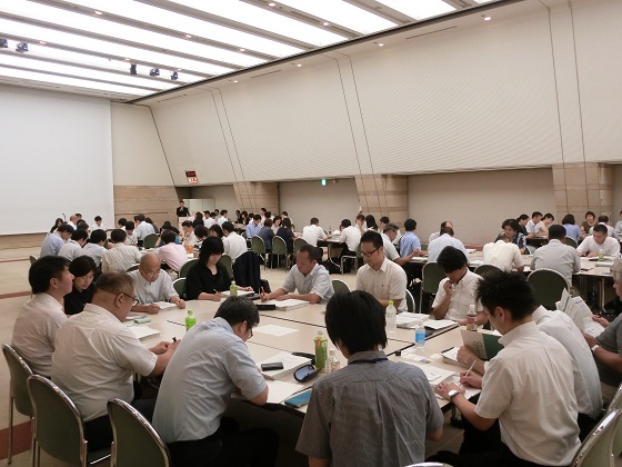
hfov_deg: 61.7
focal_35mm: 29
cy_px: 234
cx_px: 311
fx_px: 521
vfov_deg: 48.2
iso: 400
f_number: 3.7
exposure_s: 1/60
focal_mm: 5.2
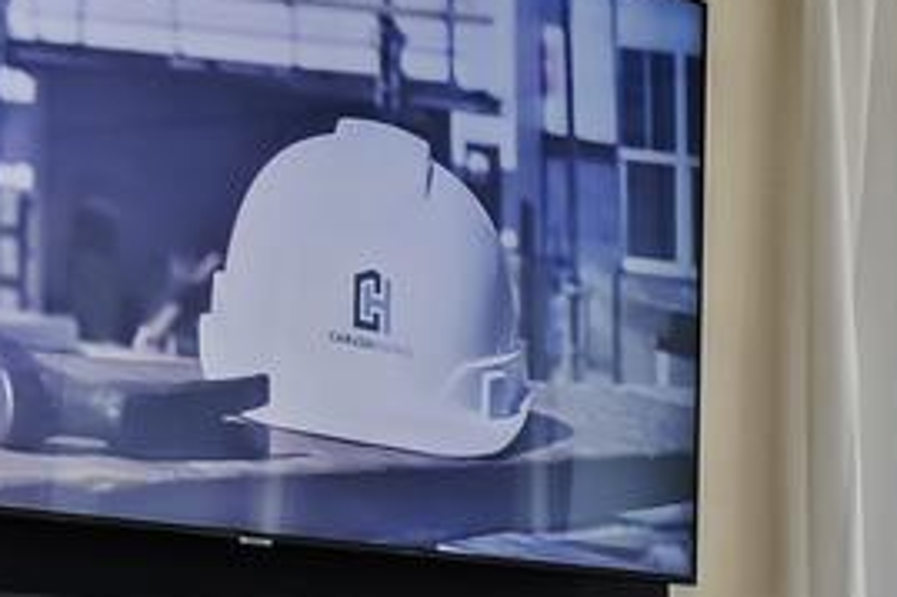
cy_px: 757
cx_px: 1801
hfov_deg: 14.1
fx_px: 3038
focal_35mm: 122
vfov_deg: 11.0
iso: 200
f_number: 10
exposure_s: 1/25
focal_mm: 16
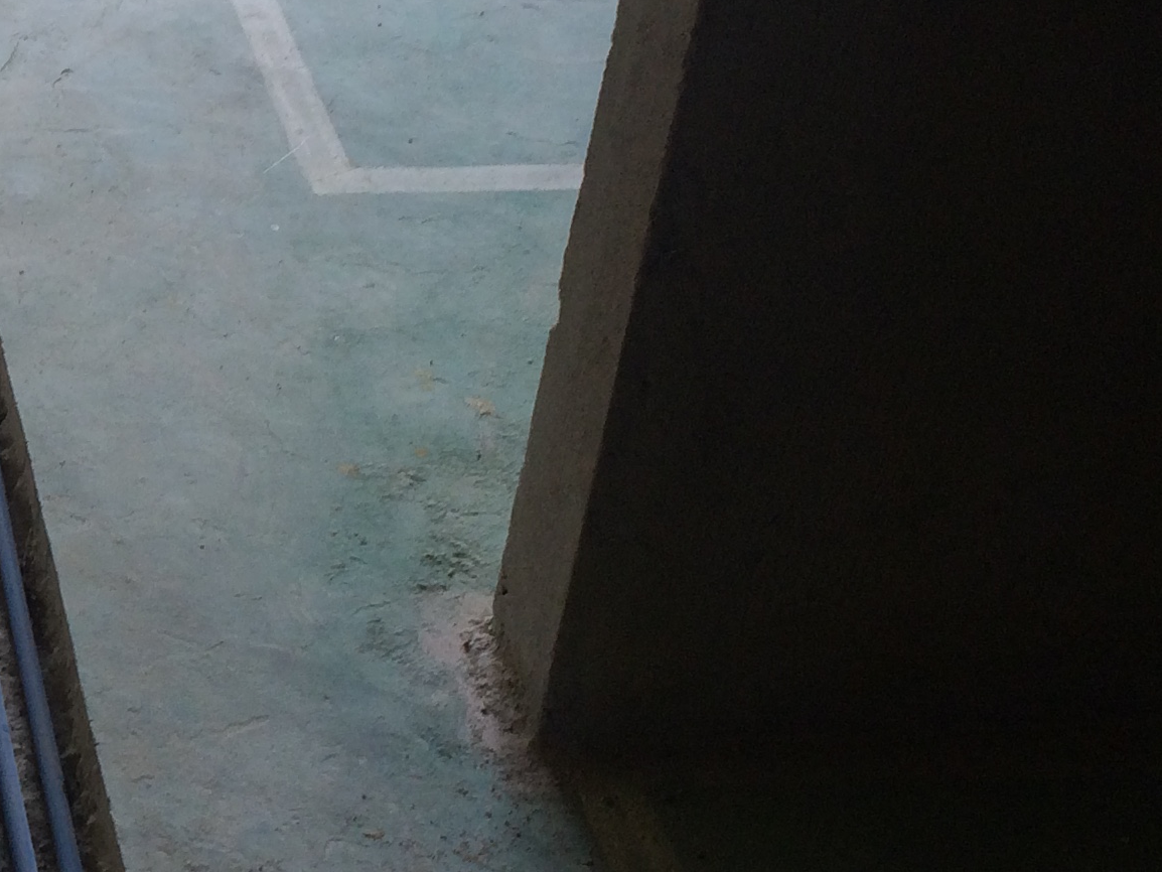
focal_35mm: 82
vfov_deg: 17.9
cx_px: -294
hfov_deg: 21.8
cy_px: 284
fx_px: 2753
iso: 50
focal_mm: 4.15
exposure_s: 1/60
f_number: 2.2
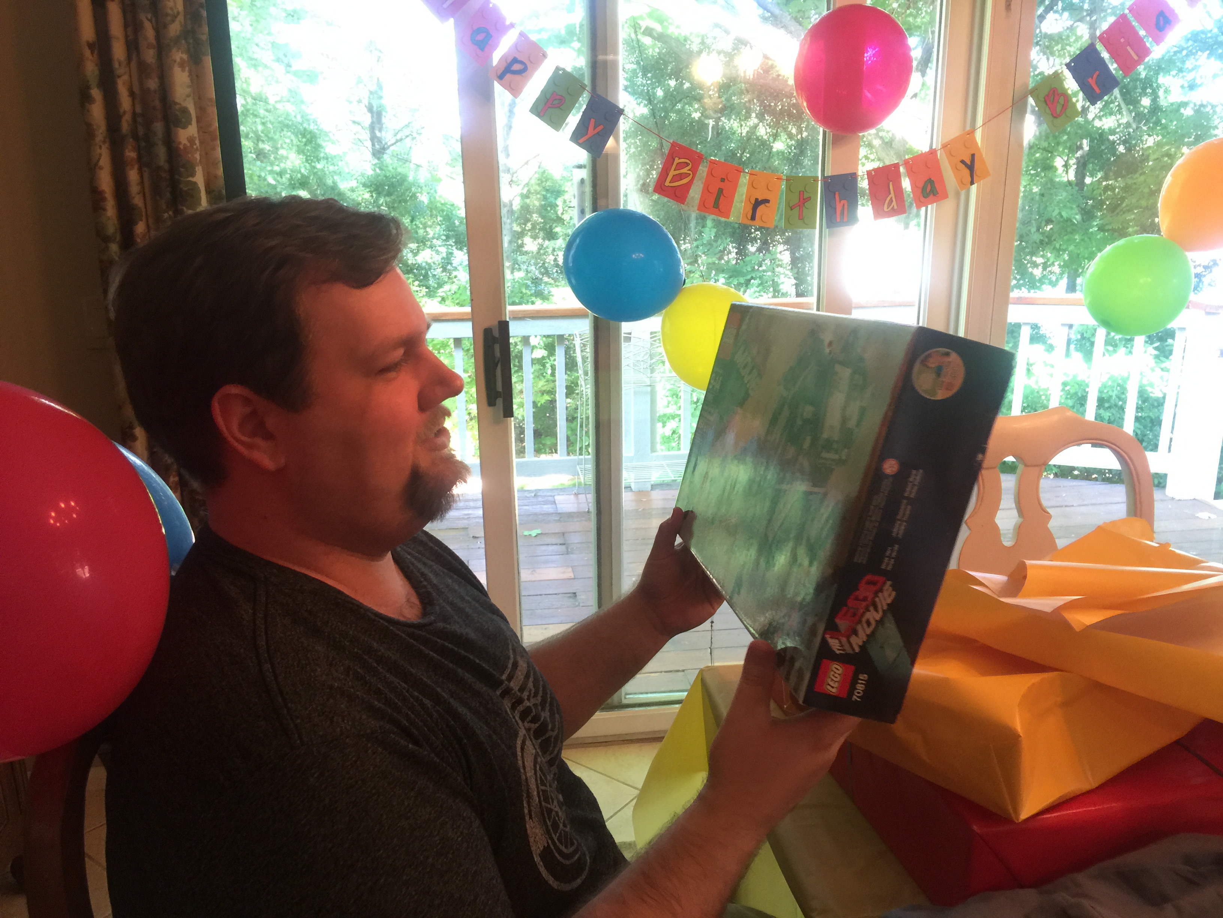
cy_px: 459
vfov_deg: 48.2
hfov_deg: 61.7
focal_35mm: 29
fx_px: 1025
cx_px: 612
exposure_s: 1/15
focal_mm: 4.15
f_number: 2.2
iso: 64
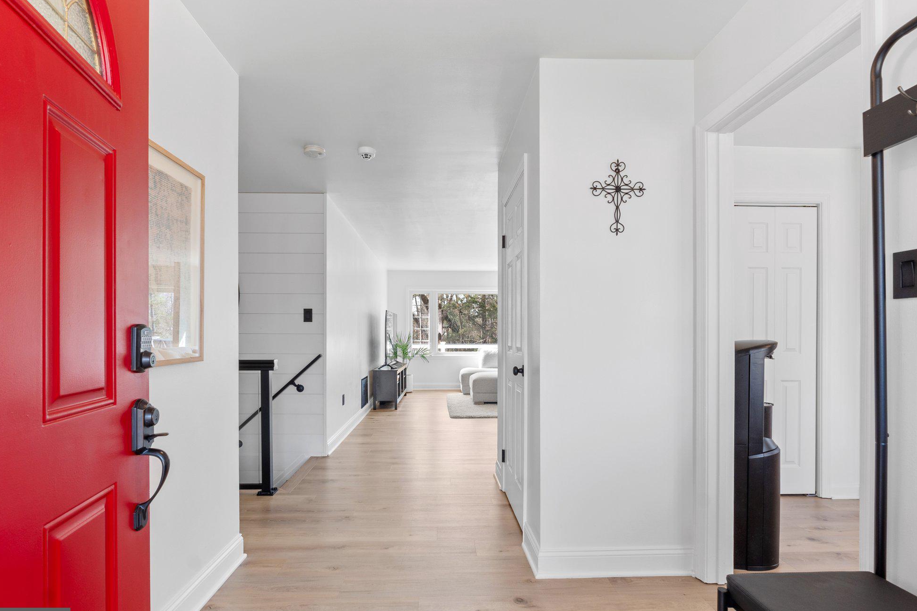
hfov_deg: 86.9
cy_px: 320
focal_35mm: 19
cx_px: 450
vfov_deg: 64.5
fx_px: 484
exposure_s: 1/3
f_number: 8
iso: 100
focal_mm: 12
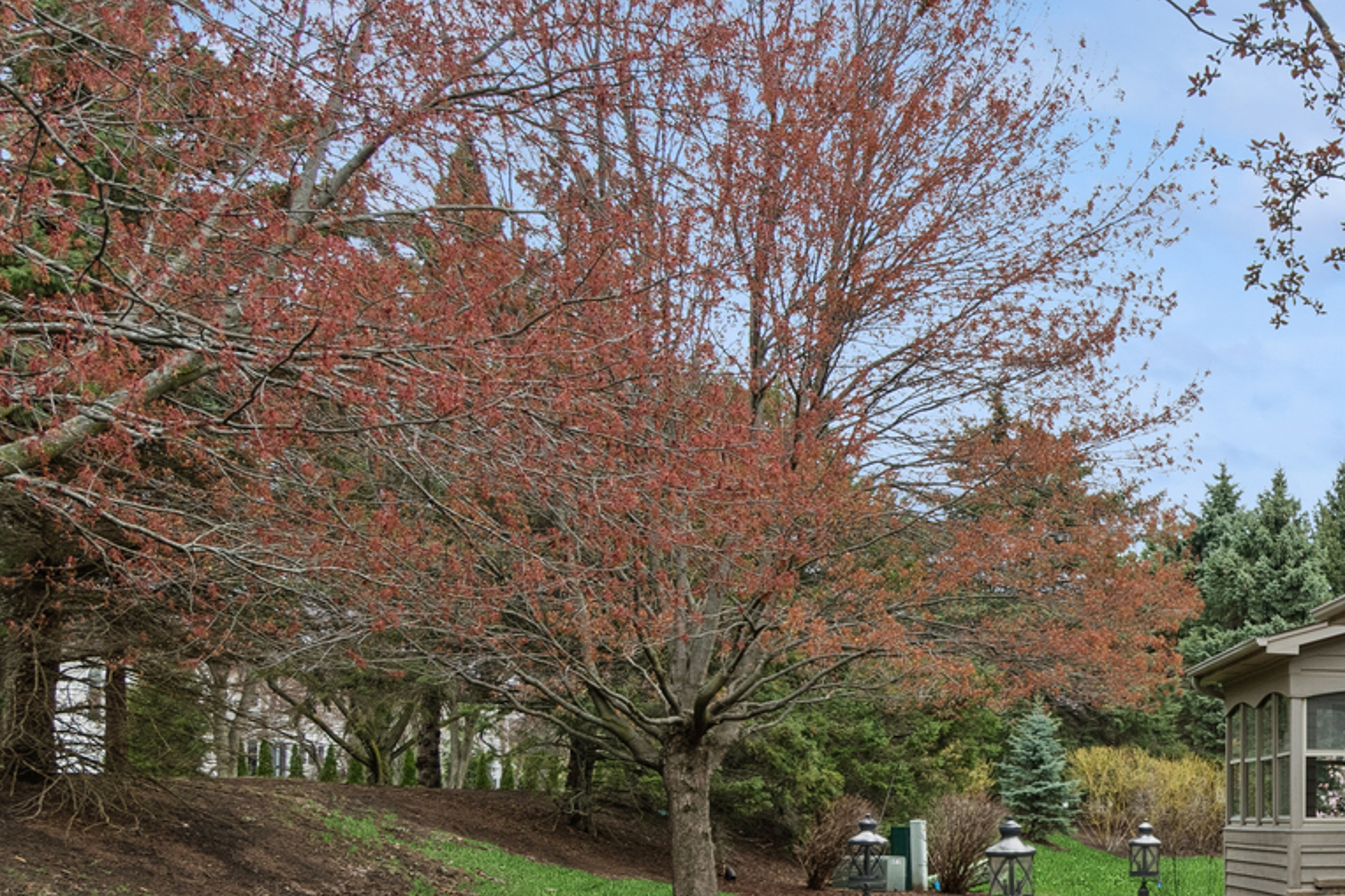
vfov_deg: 24.3
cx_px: 1421
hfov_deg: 33.0
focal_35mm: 54
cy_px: 810
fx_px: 2019
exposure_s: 1/125
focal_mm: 17
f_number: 8
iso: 320
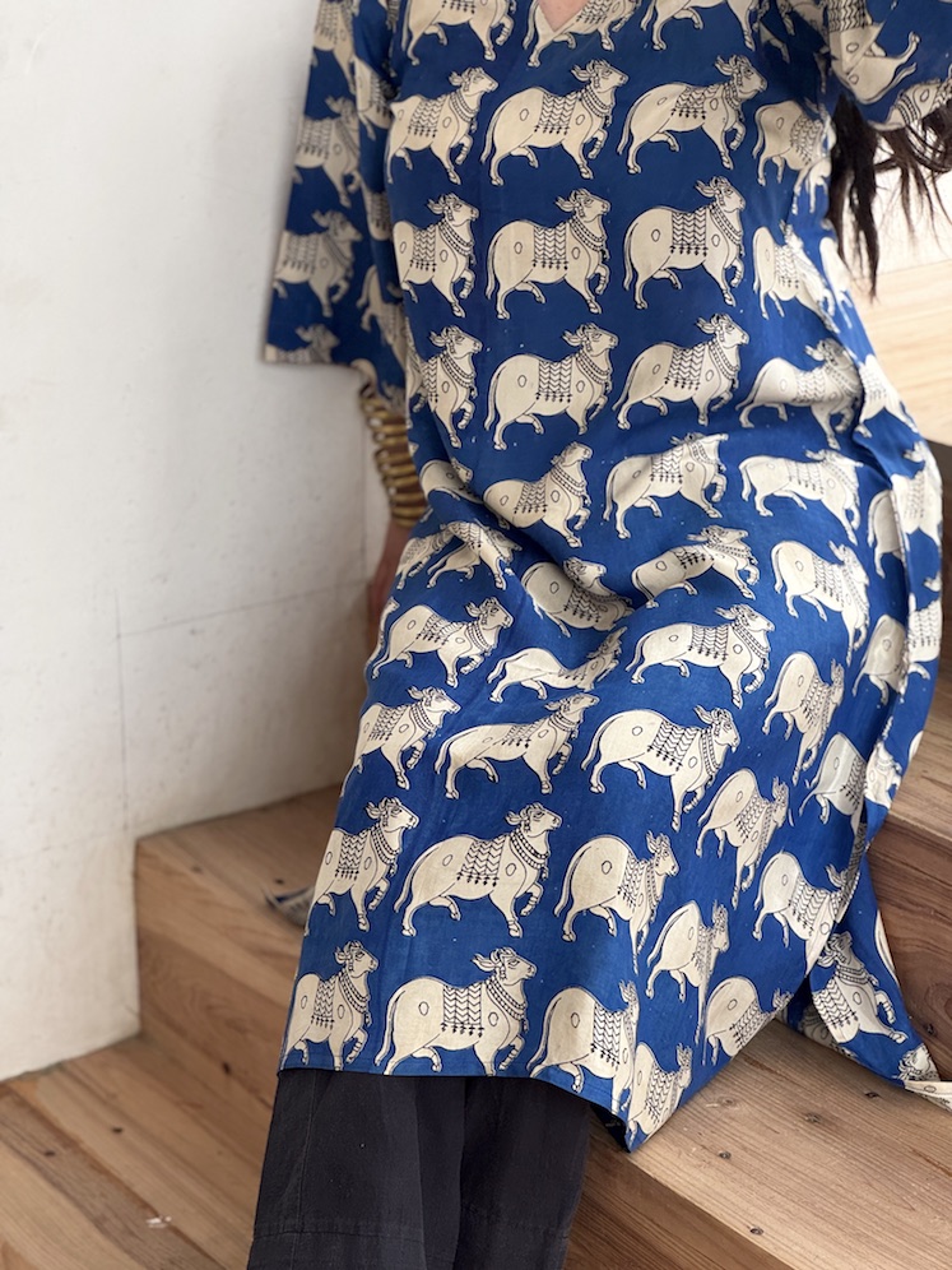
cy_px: 635
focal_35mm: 77
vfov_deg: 25.3
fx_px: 2824
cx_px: 476
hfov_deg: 19.1
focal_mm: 9
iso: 100
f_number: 2.8
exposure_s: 1/99
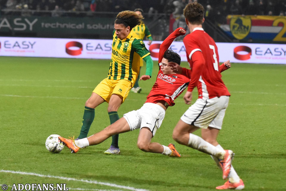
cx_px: 143
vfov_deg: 8.3
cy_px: 96
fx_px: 1311
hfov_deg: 12.5
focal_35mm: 165
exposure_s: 1/640
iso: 4000
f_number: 2.8
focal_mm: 110
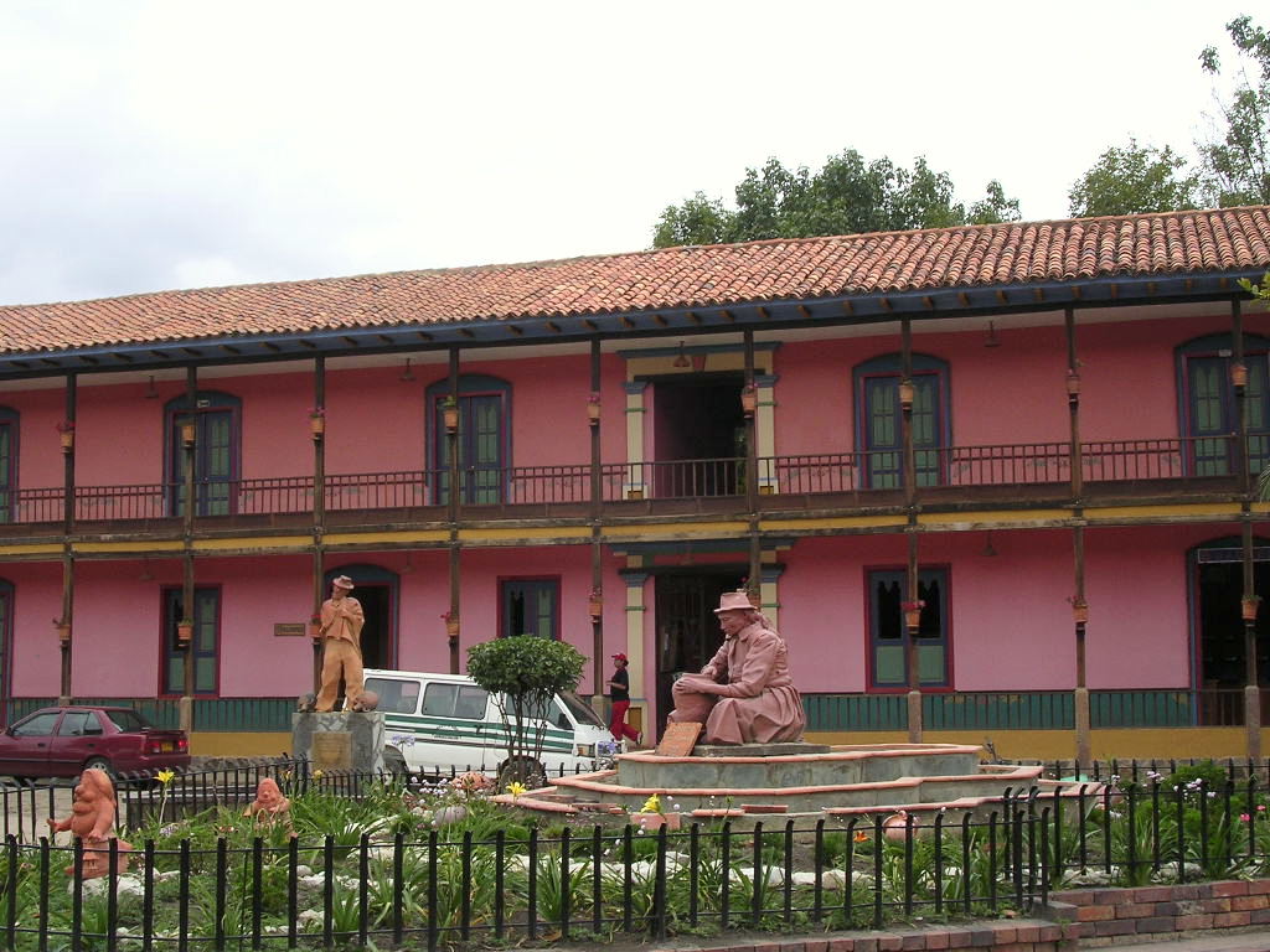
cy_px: 476
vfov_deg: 29.7
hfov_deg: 38.9
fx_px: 1798
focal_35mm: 49
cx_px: 635
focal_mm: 7.5
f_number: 6.2
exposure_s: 1/139
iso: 100
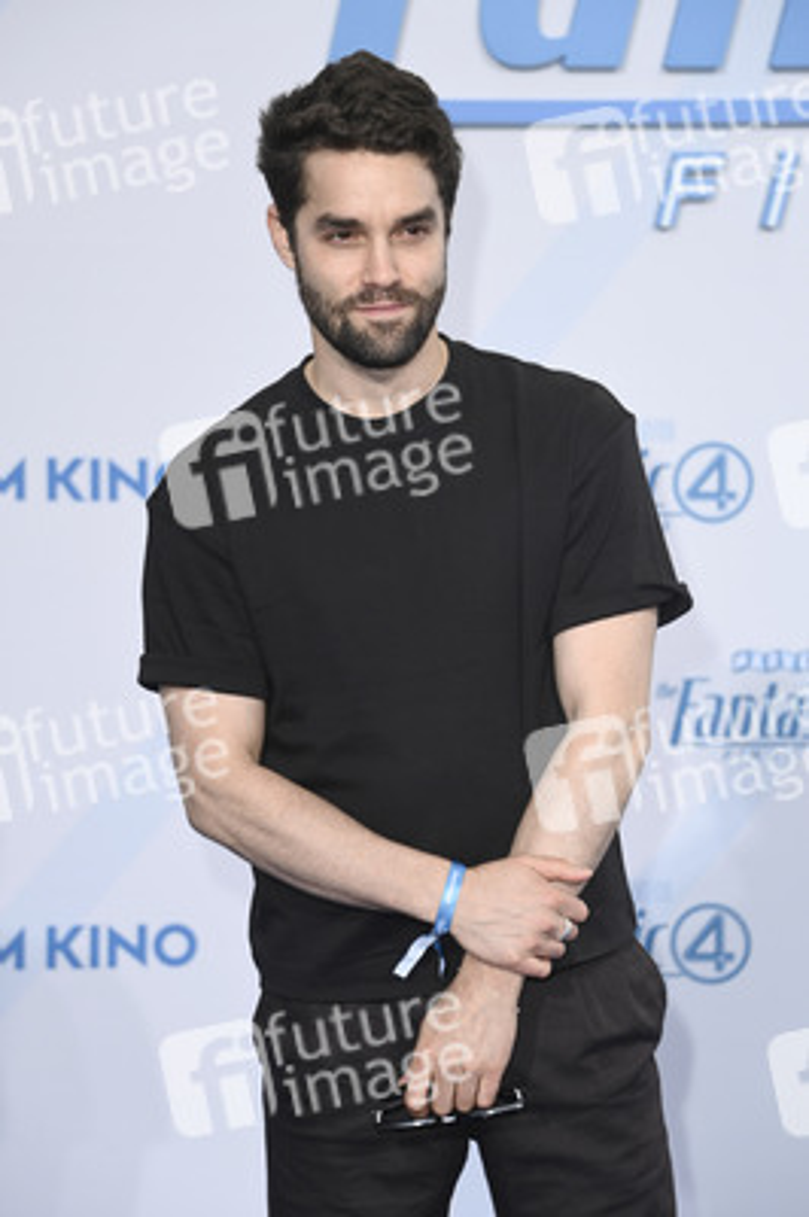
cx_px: 404
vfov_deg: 17.7
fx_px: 3917
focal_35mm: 116
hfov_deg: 11.8
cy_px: 608
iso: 400
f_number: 5.6
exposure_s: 1/250
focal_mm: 116
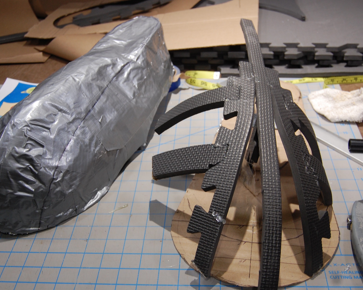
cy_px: 140
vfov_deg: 33.0
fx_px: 491
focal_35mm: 46
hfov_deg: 40.5
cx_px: 161
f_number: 4
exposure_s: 1/60
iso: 400
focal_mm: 23
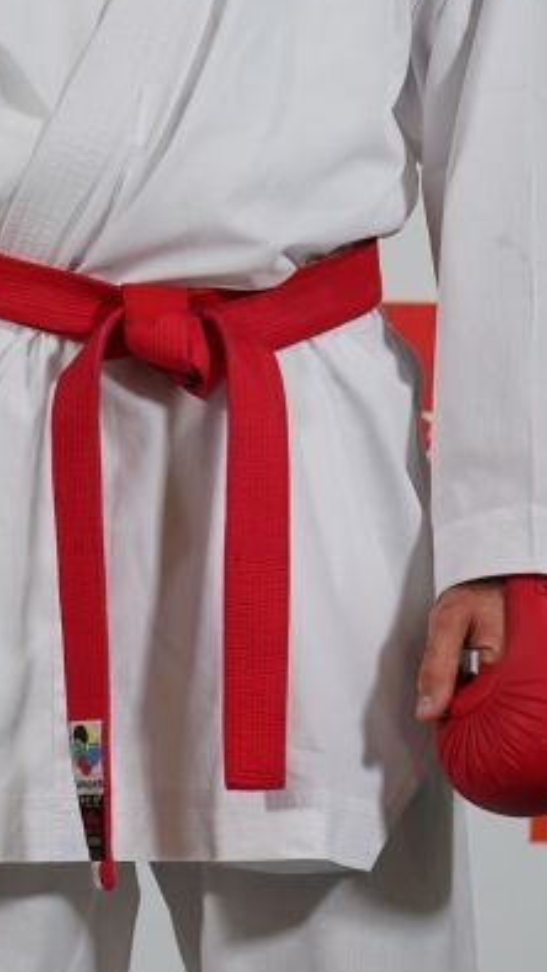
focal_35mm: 223
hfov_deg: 5.4
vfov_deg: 9.7
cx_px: 168
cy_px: 536
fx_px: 5754
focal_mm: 70
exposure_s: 1/250
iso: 1000
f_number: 2.8
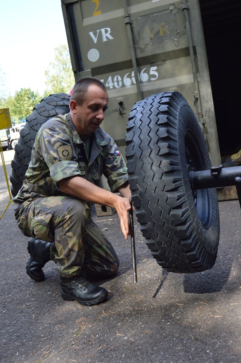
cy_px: 182
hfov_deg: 34.2
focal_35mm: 39
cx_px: 120
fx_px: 392
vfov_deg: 49.6
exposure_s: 1/320
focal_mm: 26
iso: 400
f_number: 5
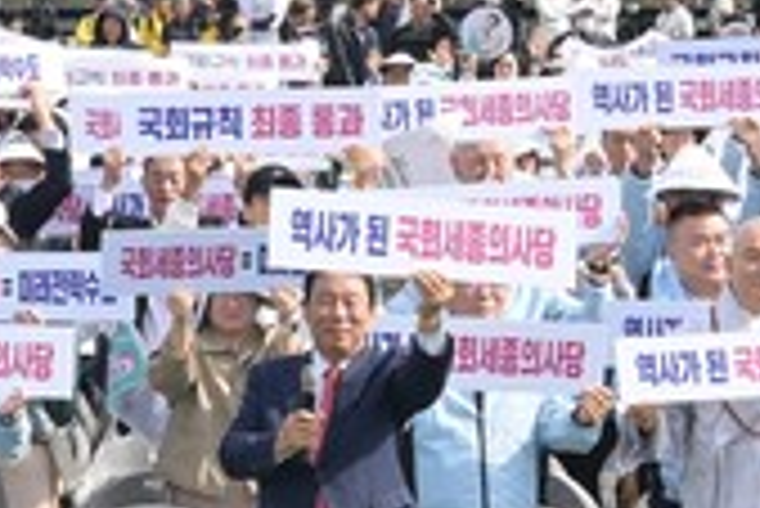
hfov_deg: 18.2
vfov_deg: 11.8
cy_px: 737
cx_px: 189
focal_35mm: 112
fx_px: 2362
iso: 250
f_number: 8
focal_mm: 31.5
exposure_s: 1/400
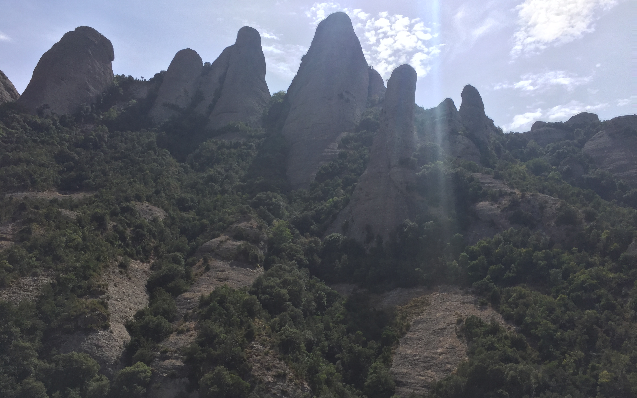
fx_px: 538
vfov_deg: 40.5
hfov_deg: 61.2
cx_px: 317
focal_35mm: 31
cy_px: 224
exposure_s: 1/3049
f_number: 2.2
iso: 32
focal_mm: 4.15
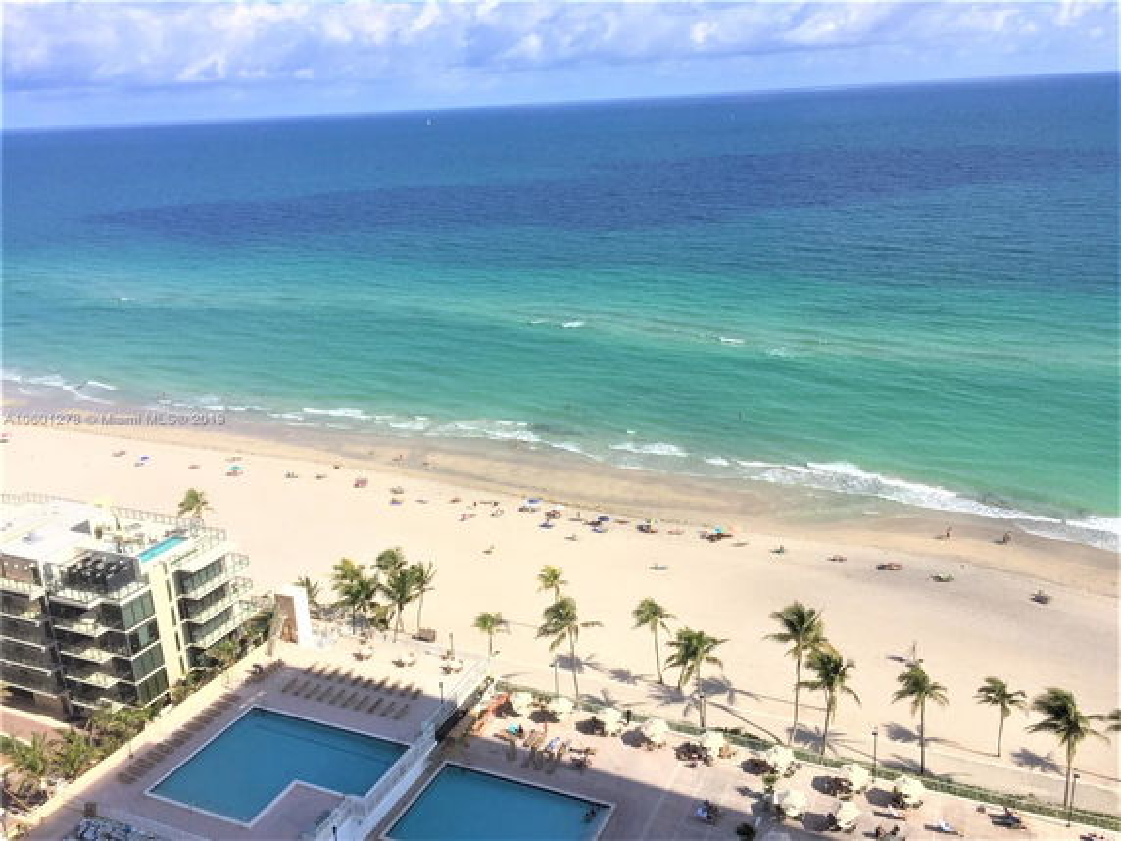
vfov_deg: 48.2
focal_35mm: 29
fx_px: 939
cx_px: 560
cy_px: 420
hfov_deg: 61.7
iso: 32
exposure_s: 1/3049
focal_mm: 4.15
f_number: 2.2
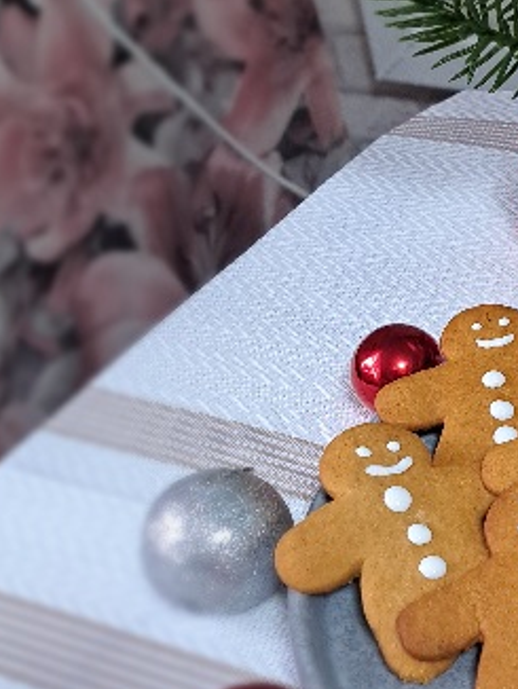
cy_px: 342
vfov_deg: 28.5
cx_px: 659
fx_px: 1355
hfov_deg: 20.0
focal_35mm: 68
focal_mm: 5.23
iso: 200
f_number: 1.8
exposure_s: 1/50
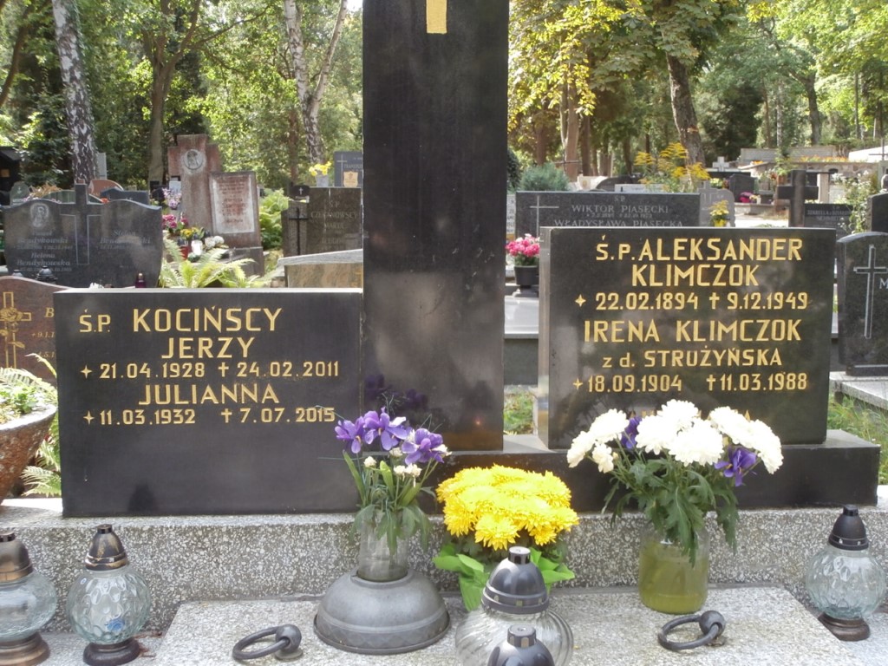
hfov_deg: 49.0
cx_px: 444
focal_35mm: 38
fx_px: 975
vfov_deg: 37.7
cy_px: 333
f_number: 3.9
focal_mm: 6.67
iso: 100
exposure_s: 1/80
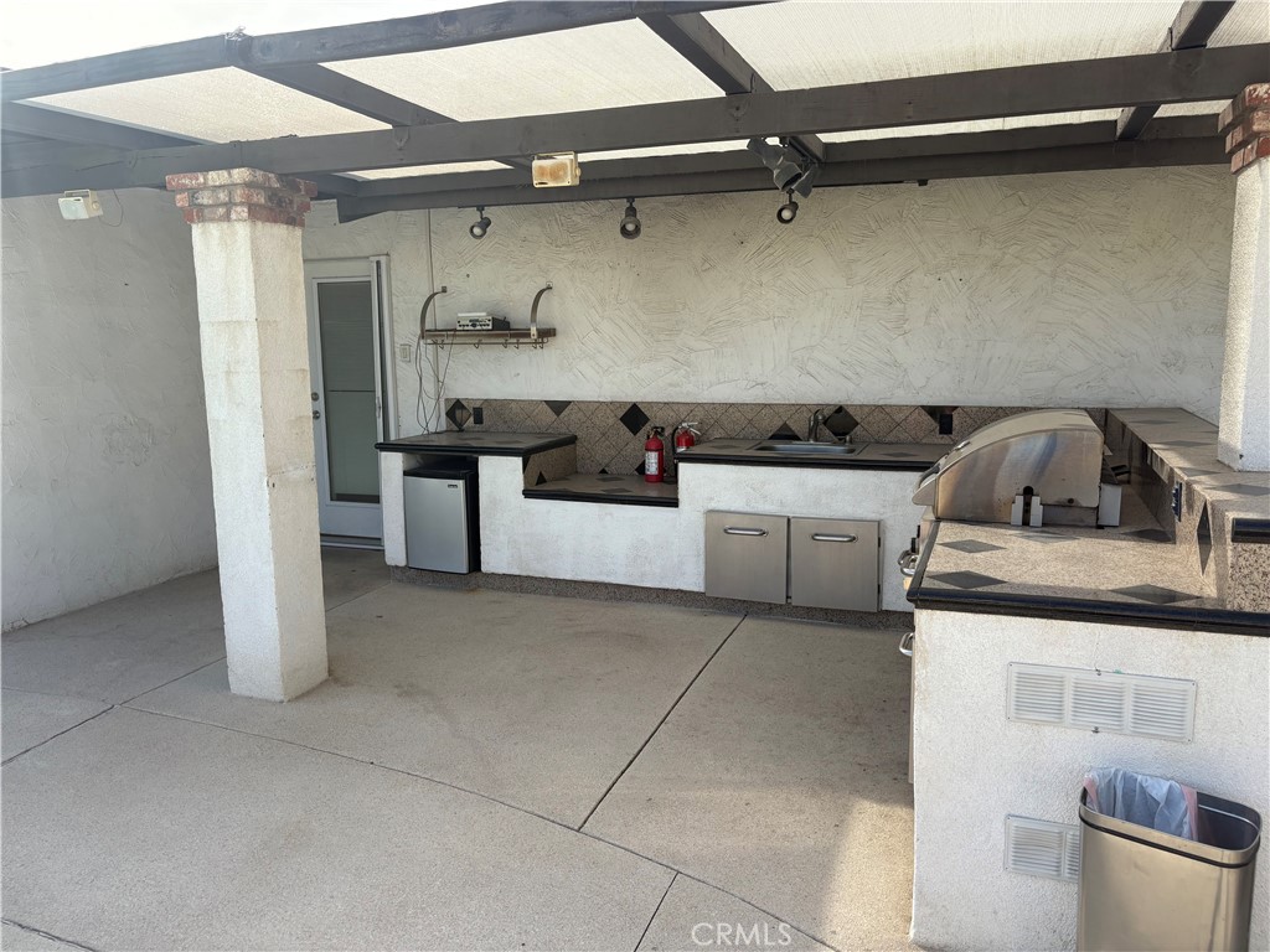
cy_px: 476
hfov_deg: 67.3
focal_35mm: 26
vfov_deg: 53.1
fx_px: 954
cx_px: 635
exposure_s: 1/1517
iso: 50
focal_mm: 5.96
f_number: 1.6
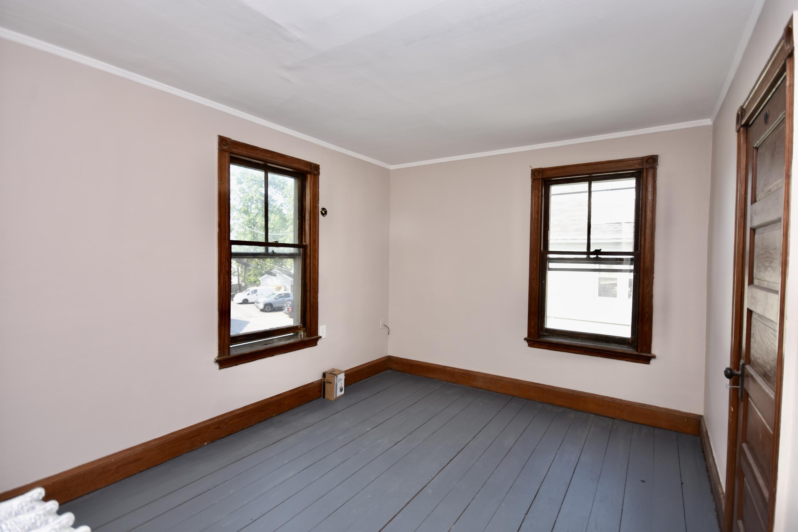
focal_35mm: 17
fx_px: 382
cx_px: 399
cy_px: 266
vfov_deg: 69.7
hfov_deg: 92.4
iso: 100
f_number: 4.2
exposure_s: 1/60
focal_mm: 11.5
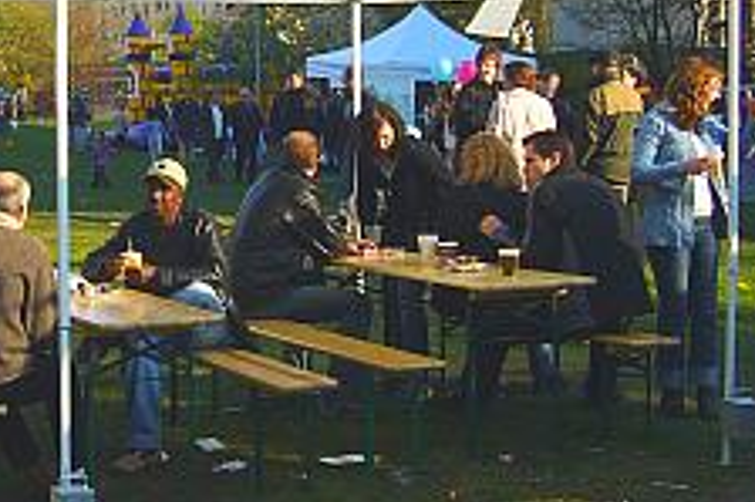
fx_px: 1907
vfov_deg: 15.0
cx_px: 185
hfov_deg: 22.2
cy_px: 148
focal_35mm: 91
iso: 80
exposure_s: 1/200
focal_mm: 6
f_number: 5.7
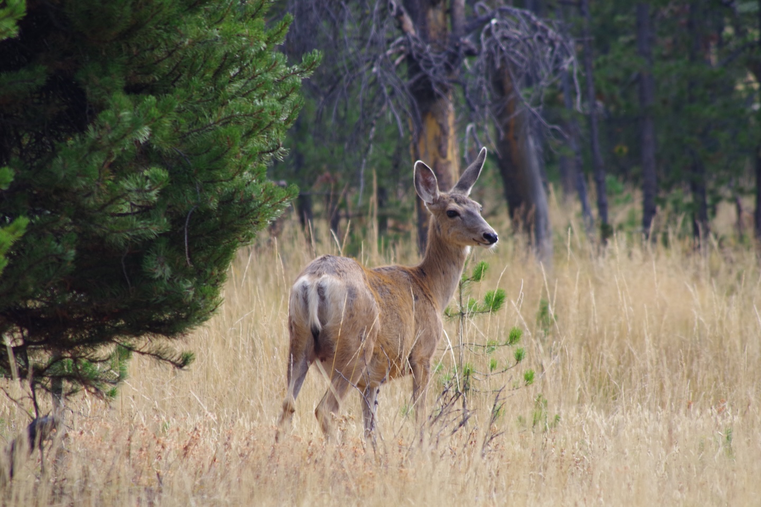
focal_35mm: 483
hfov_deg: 4.3
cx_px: 380
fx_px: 10209
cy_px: 254
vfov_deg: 2.8
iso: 400
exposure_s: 1/125
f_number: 8
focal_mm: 322
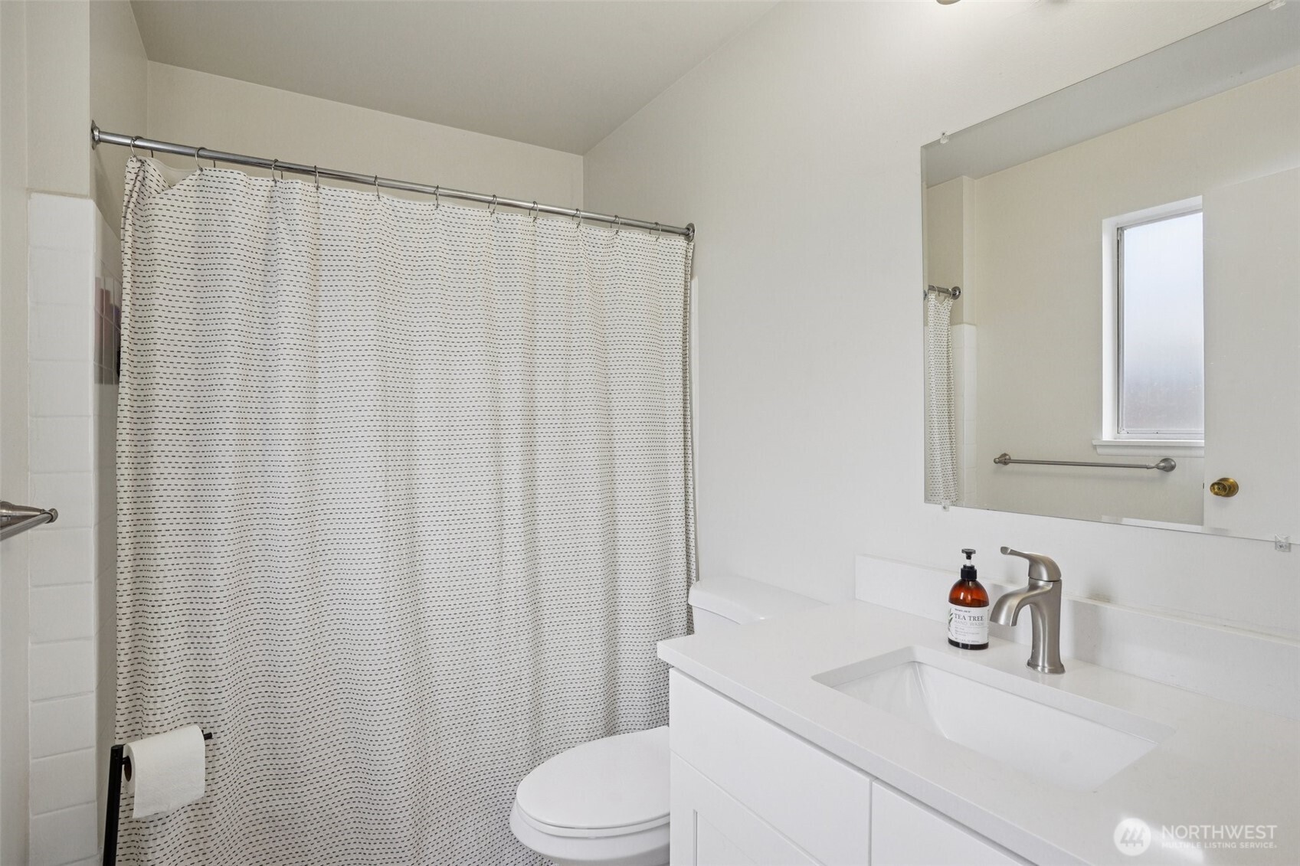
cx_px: 650
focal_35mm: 17
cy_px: 433
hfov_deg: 93.3
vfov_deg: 70.4
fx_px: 614
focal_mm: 17
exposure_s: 1/45
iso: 400
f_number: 8
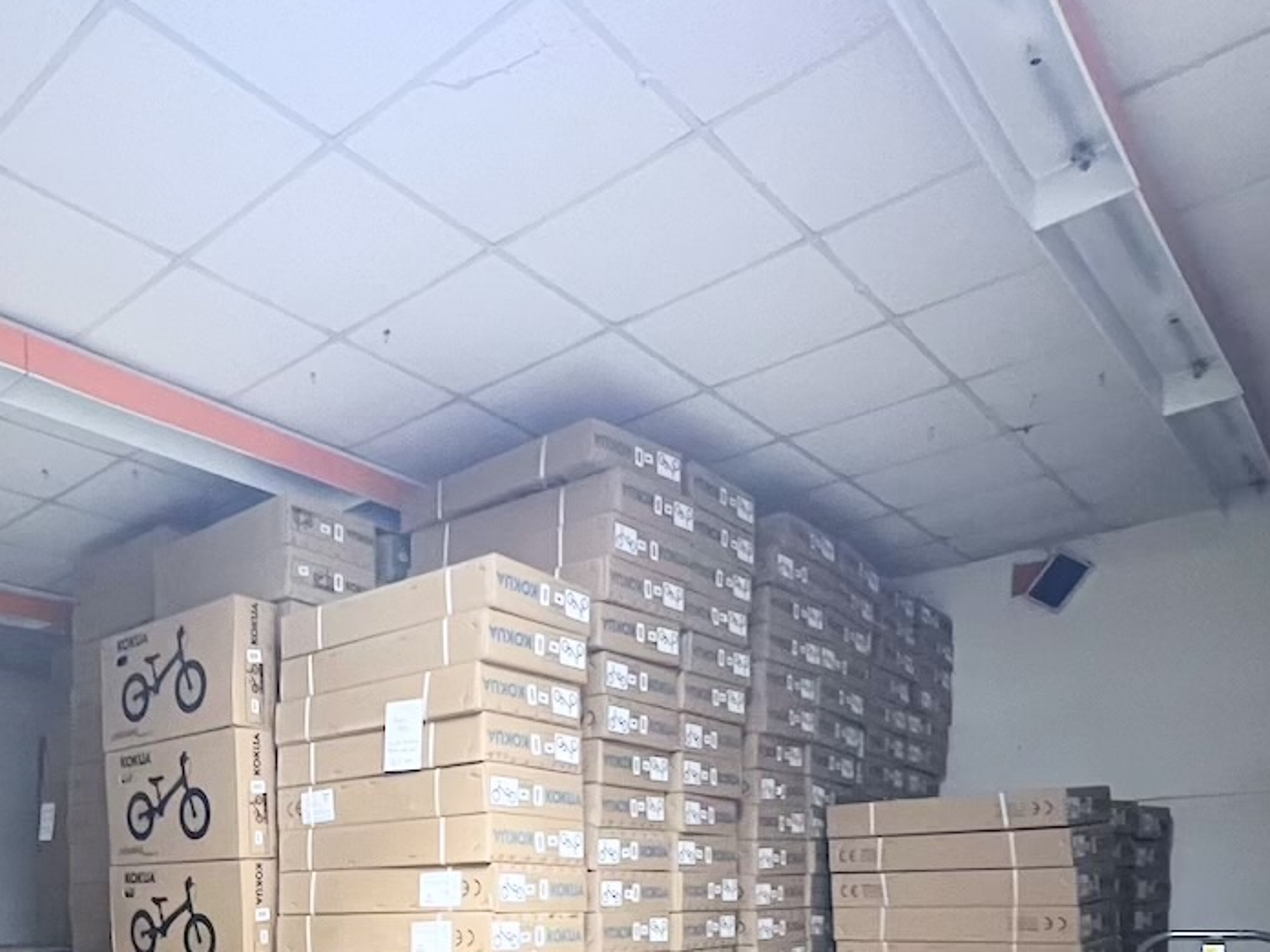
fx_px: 1027
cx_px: 310
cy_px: 916
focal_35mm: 28
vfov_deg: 43.7
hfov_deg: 59.9
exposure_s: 1/34
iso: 1000
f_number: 1.8
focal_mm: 1.57
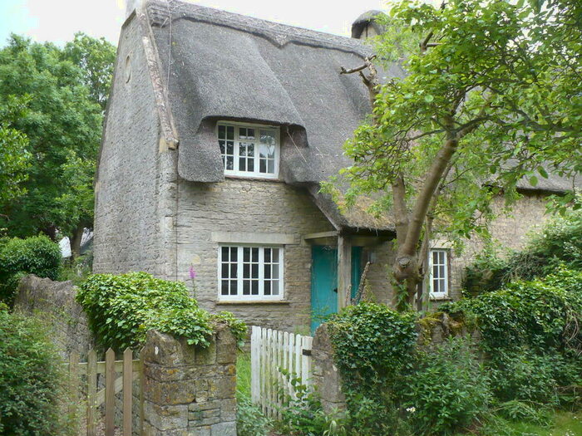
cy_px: 218
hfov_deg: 50.1
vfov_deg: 38.7
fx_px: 622
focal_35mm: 37
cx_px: 291
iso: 200
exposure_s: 1/320
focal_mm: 6.1
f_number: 2.8
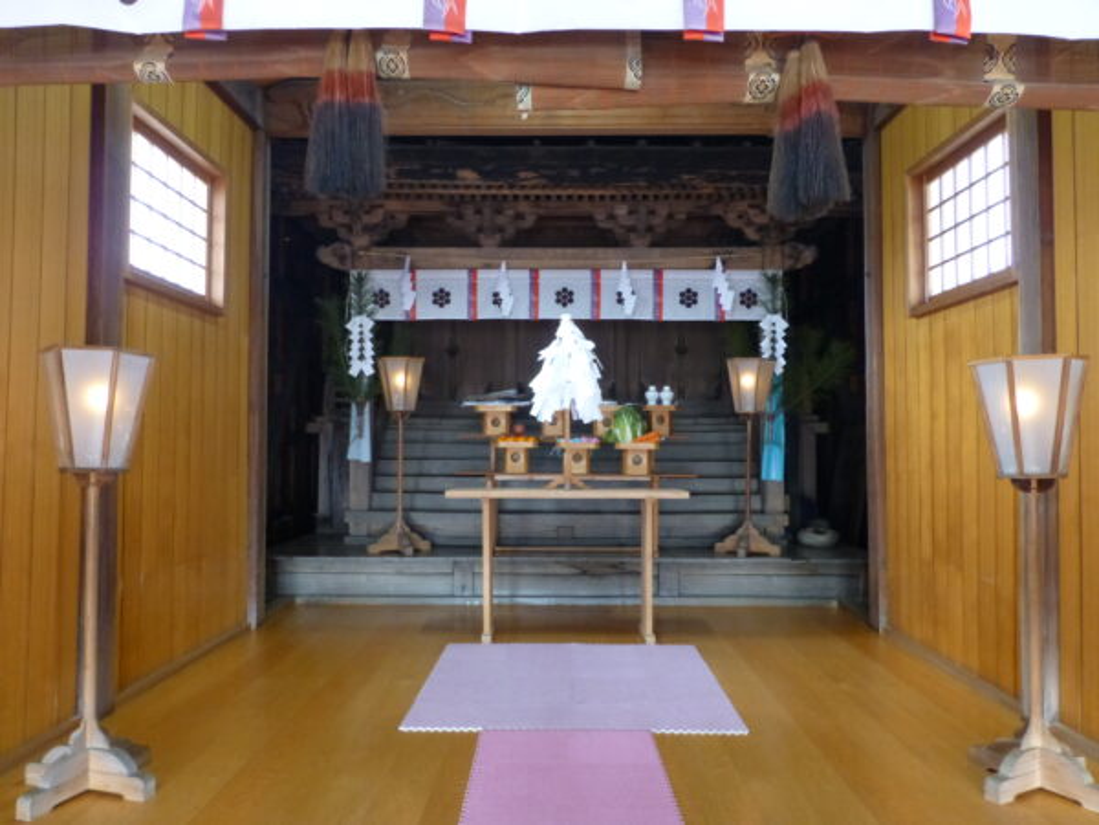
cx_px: 550
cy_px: 412
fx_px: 794
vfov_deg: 54.9
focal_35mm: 25
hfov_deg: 69.4
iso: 400
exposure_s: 1/8
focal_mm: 4.3
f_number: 3.3
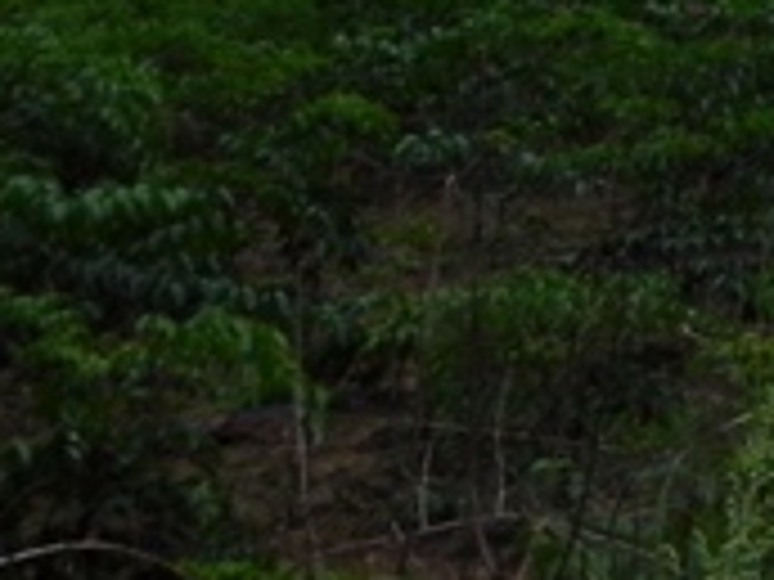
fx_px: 2996
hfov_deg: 12.9
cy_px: -591
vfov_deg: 10.2
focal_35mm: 134
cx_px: 1544
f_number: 7.1
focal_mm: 5.9
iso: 160
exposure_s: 1/463
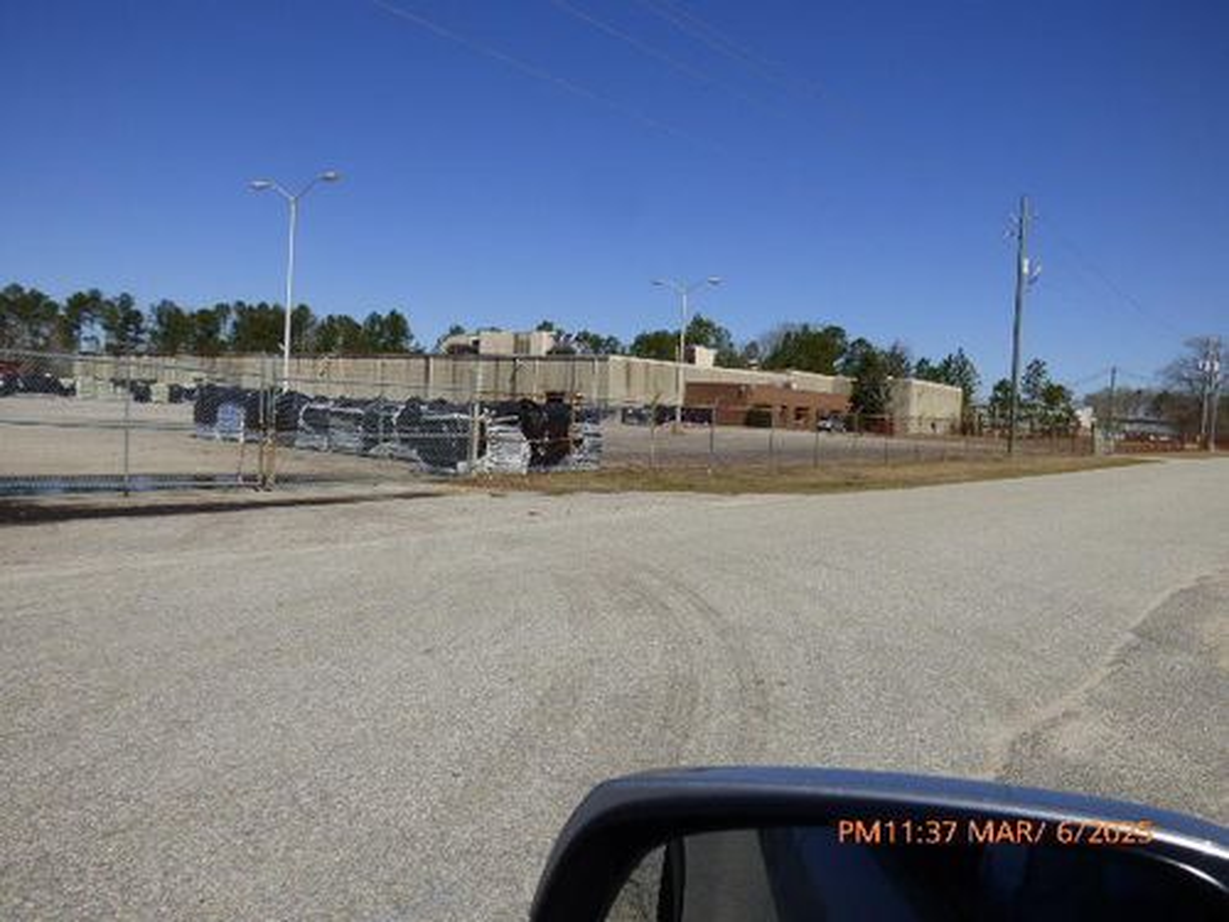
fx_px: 1030
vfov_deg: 48.2
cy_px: 461
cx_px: 614
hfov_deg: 61.7
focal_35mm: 29
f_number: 3.5
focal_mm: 5.04
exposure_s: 1/2000
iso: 100
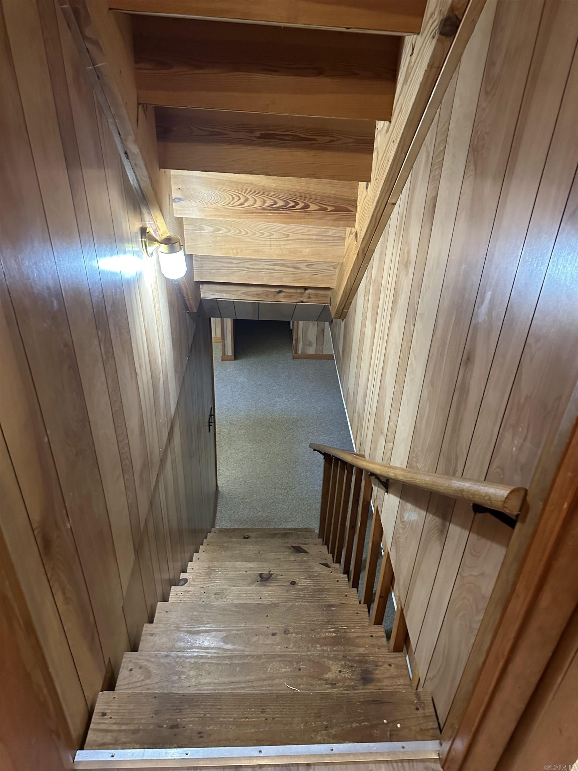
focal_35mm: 24
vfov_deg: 71.6
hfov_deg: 56.8
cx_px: 289
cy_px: 386
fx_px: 534
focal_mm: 6.86
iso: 640
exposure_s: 1/40
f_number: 1.78
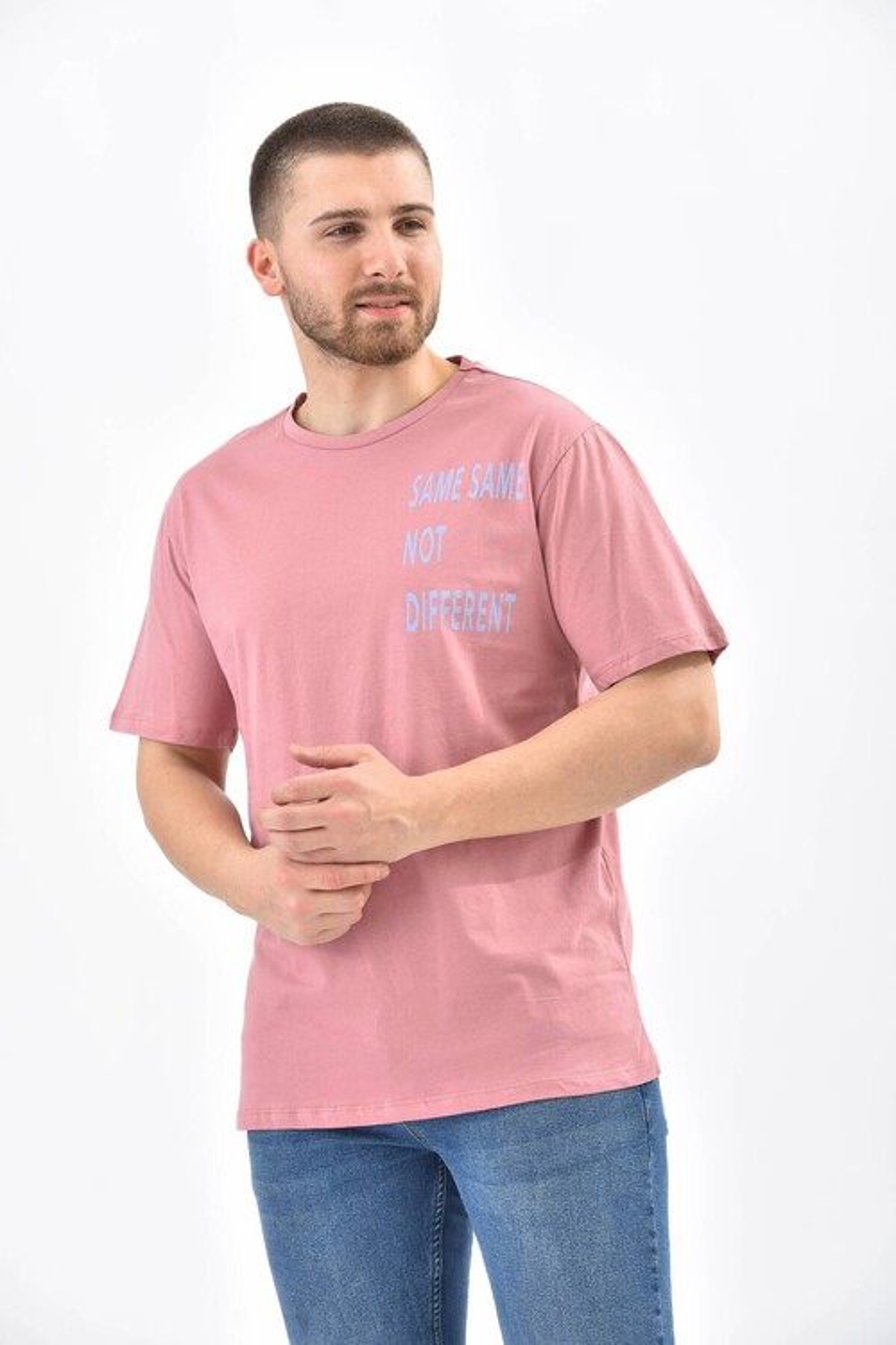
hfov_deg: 11.8
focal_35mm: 116
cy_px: 672
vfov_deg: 17.6
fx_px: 4330
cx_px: 448
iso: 100
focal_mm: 116
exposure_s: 1/160
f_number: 7.1
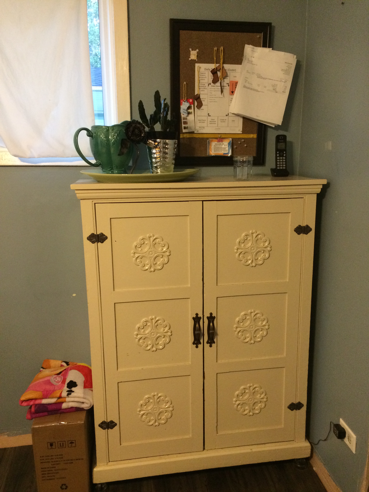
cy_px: 246
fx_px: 412
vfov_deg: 61.7
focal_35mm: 29
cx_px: 184
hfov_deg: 48.2
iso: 320
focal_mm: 4.15
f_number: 2.2
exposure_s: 1/24
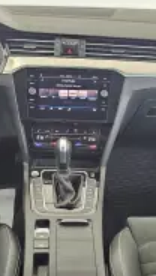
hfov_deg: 24.5
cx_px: 66
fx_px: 359
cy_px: 164
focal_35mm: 49
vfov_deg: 41.9
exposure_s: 1/100
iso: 320
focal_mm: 6.3
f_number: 1.7
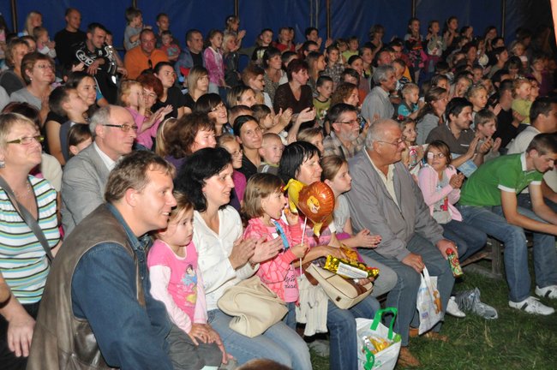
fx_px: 742
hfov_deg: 41.2
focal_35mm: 48
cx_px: 278
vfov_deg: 28.0
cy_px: 185
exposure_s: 1/60
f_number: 4.2
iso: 800
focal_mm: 32
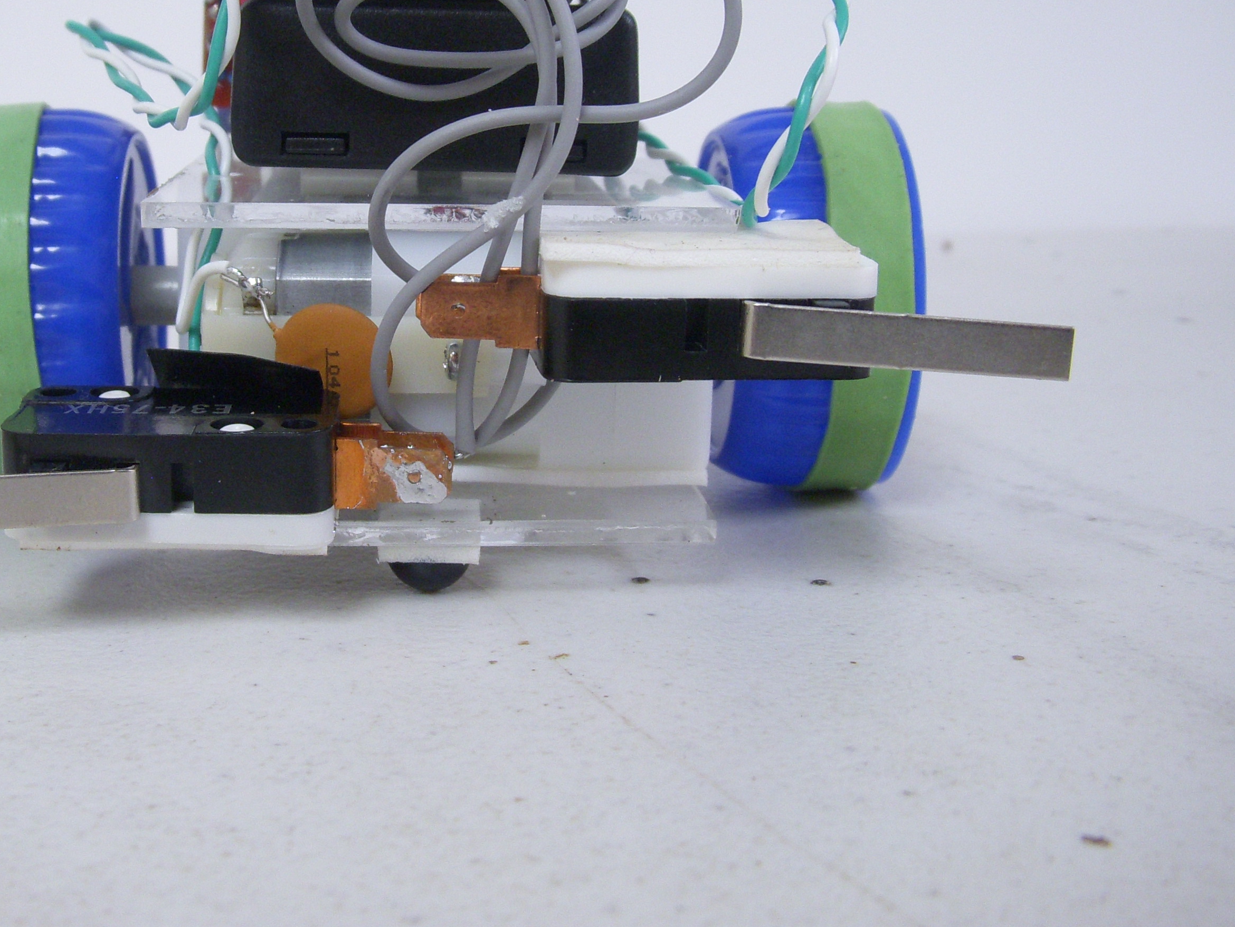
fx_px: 1891
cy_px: 314
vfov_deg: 27.4
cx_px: 440
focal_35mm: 53
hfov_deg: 35.9
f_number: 3.3
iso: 200
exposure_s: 1/20
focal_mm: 6.3
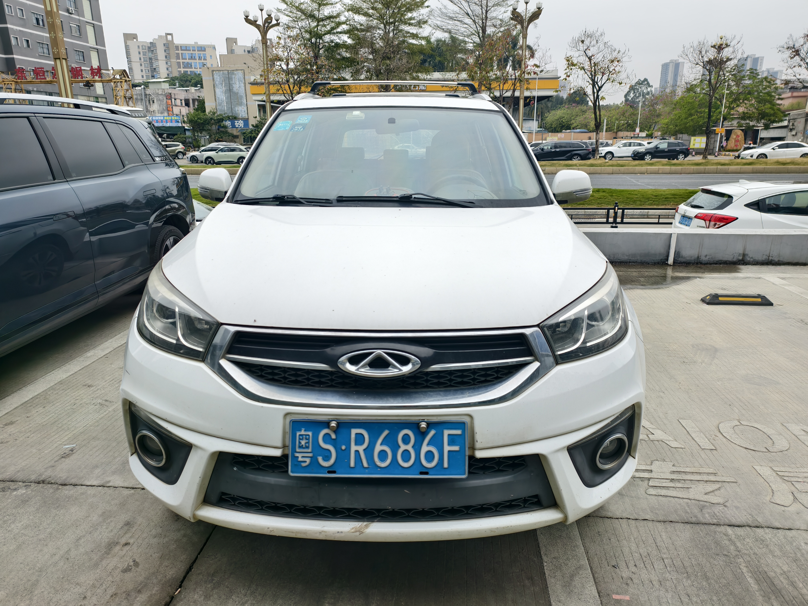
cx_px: 404
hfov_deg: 73.9
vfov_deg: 58.9
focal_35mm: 23
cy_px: 303
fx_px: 537
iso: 72
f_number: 1.57
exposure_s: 1/787
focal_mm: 6.54
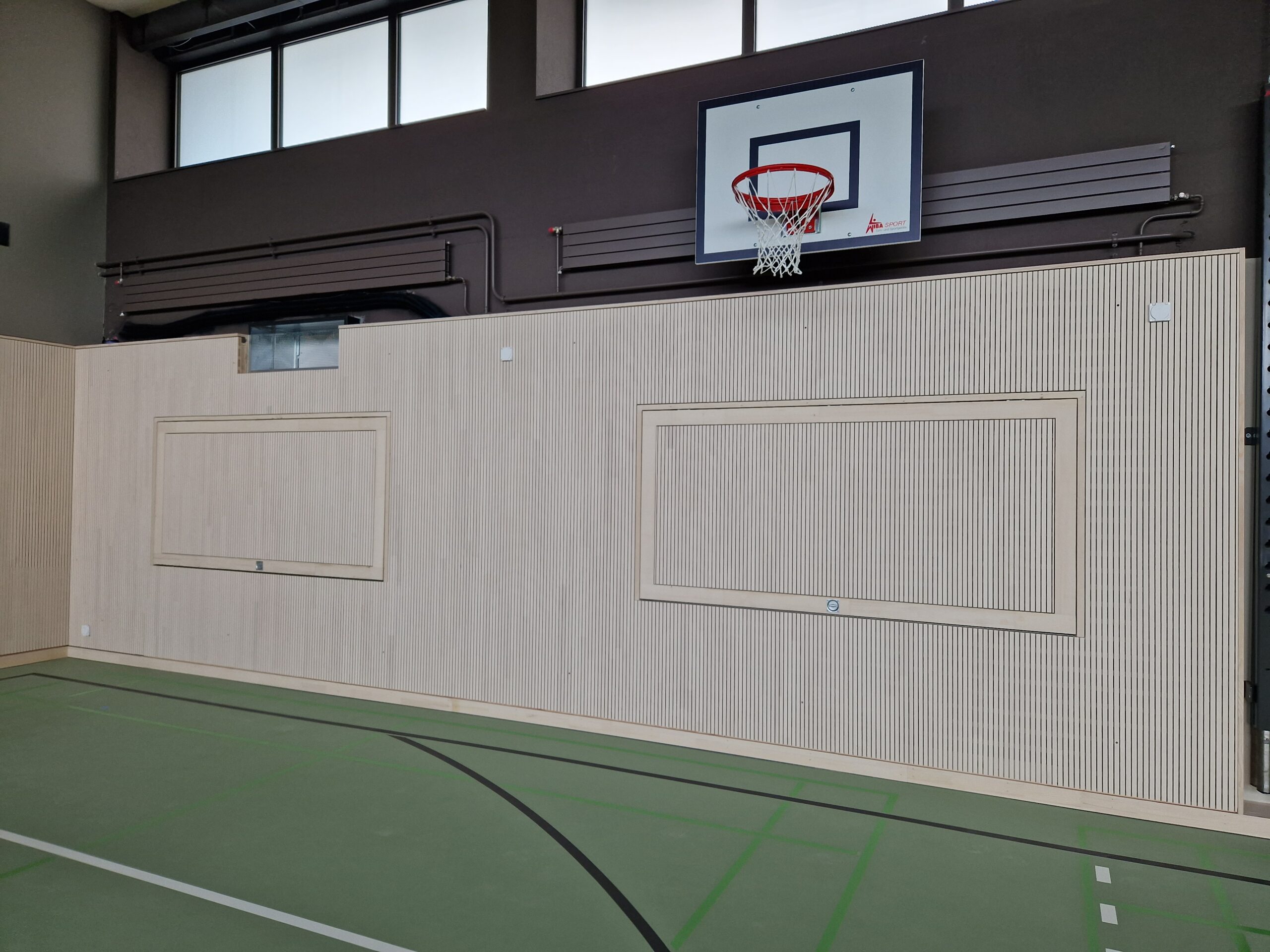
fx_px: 844
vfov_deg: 58.9
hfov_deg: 73.9
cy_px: 476
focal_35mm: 23
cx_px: 635
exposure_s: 1/180
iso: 80
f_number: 1.8
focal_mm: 5.4
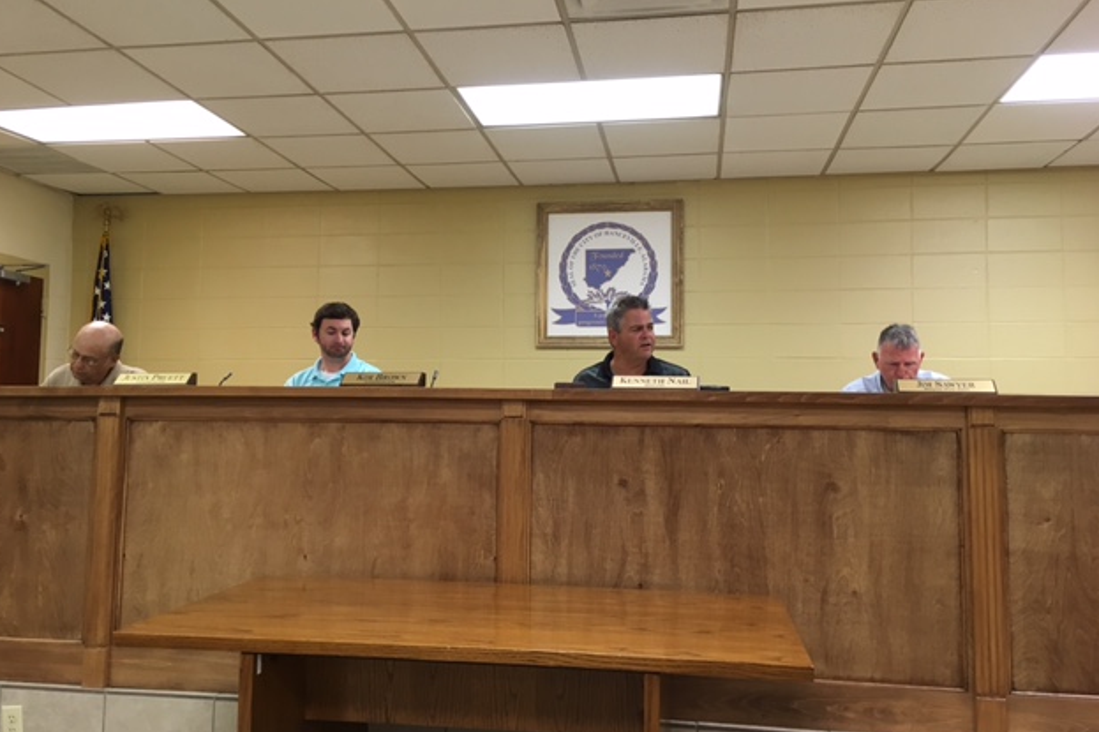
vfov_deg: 42.3
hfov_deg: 60.3
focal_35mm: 31
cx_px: 538
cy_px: 349
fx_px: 946
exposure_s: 1/30
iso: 80
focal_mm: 4.15
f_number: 2.2
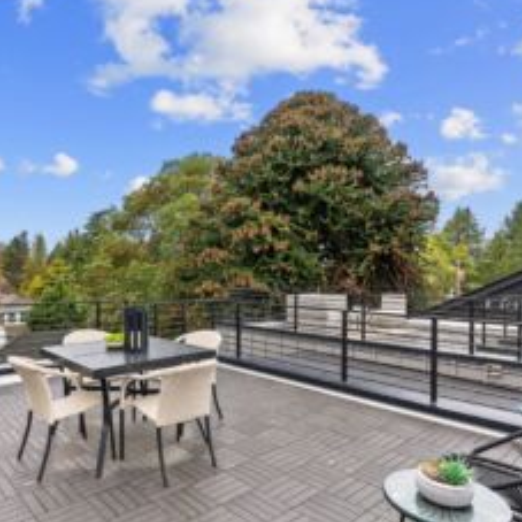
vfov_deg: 65.0
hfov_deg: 64.2
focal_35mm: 24
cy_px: 279
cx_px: 198
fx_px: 409
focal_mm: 16
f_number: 9
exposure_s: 1/15
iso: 320
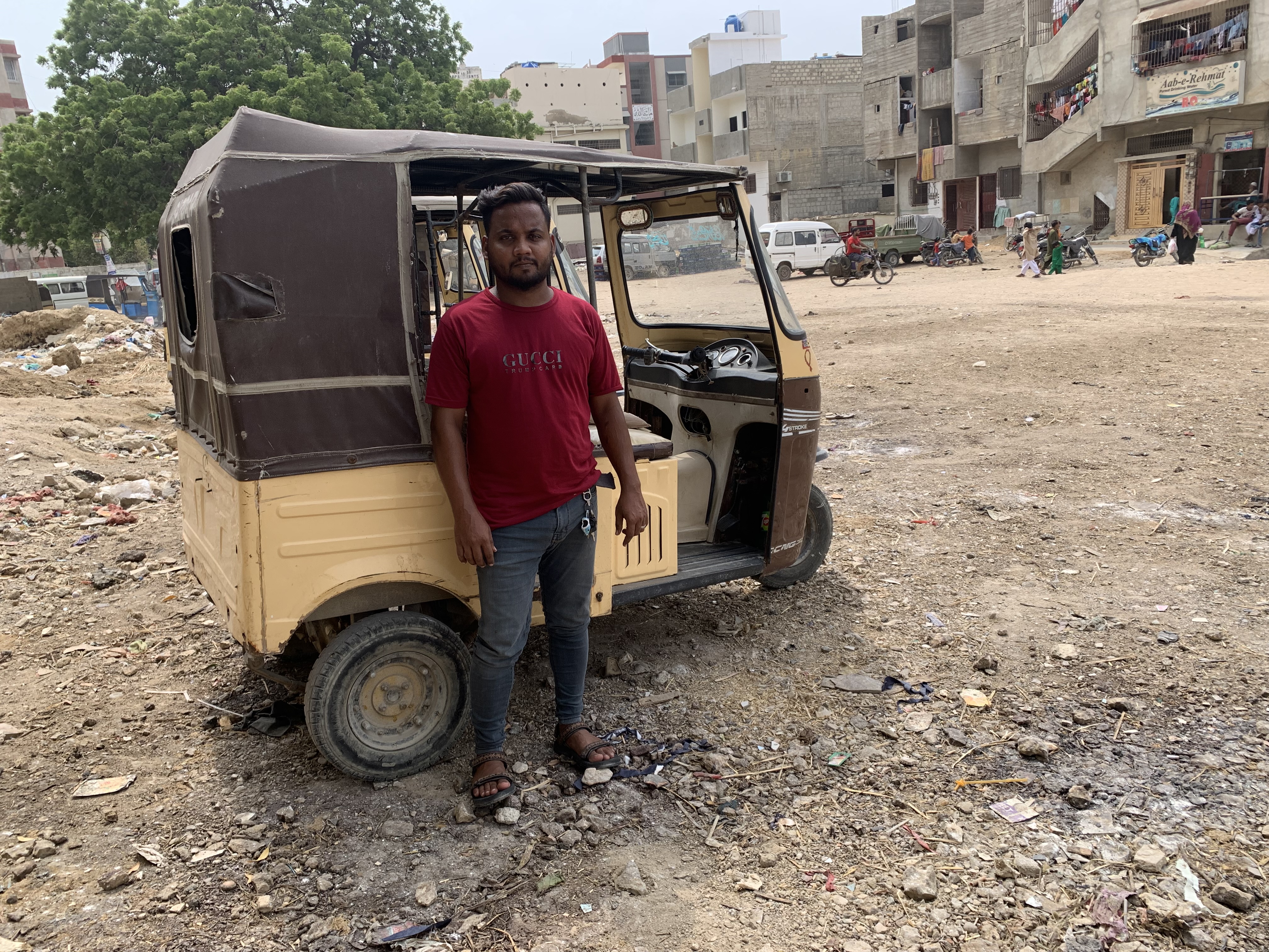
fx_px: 953
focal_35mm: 26
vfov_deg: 53.1
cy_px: 476
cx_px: 634
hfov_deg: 67.3
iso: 25
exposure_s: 1/1124
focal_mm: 4.25
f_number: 1.8
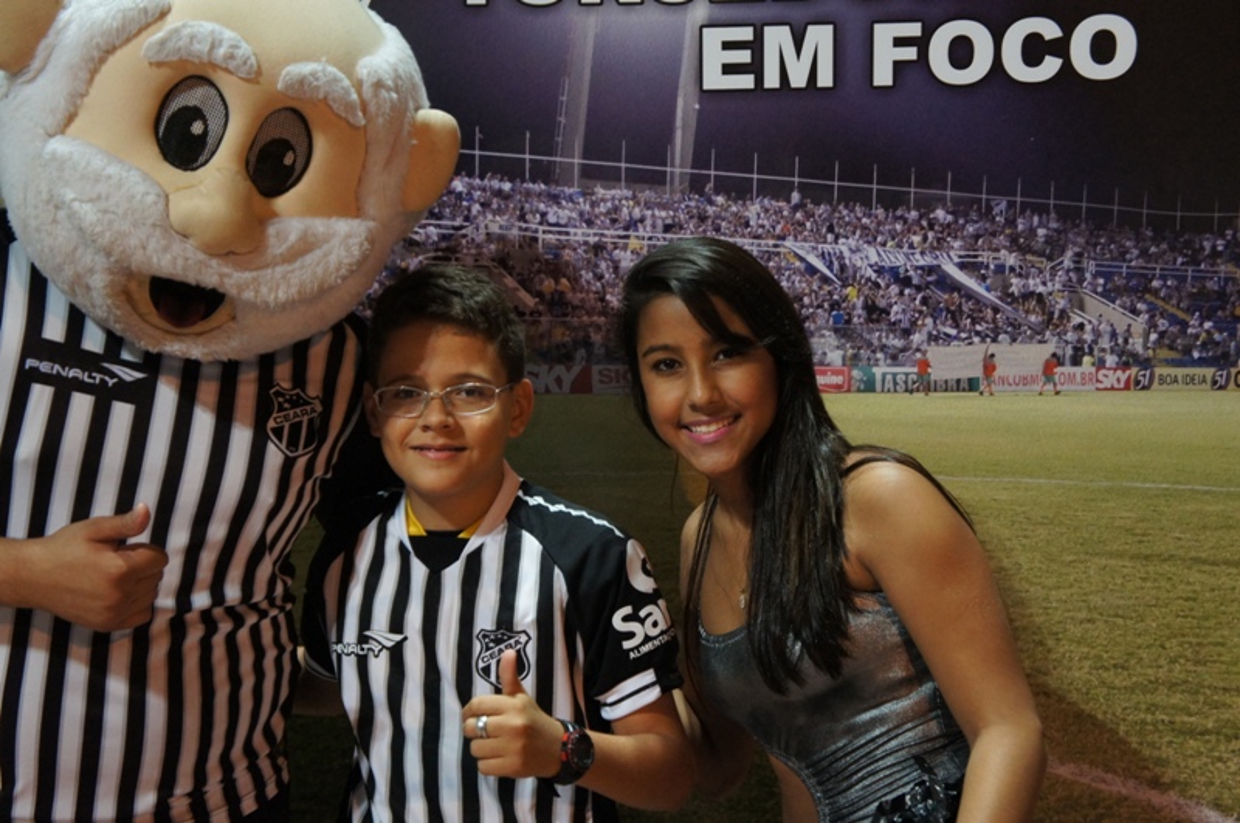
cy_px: 412
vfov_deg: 20.6
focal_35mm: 66
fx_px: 2270
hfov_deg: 30.6
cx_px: 620
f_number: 4.5
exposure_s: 1/25
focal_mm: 44
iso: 1600
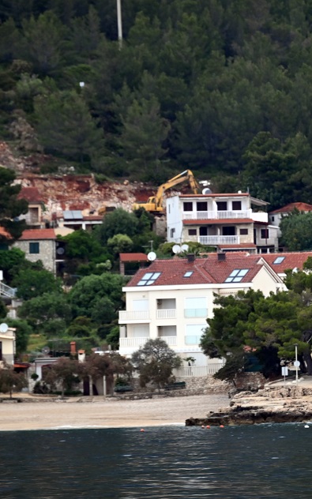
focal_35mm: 460
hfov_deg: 2.9
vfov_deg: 4.6
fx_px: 6258
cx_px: 274
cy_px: 250
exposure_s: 1/500
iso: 800
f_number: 5.6
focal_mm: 300
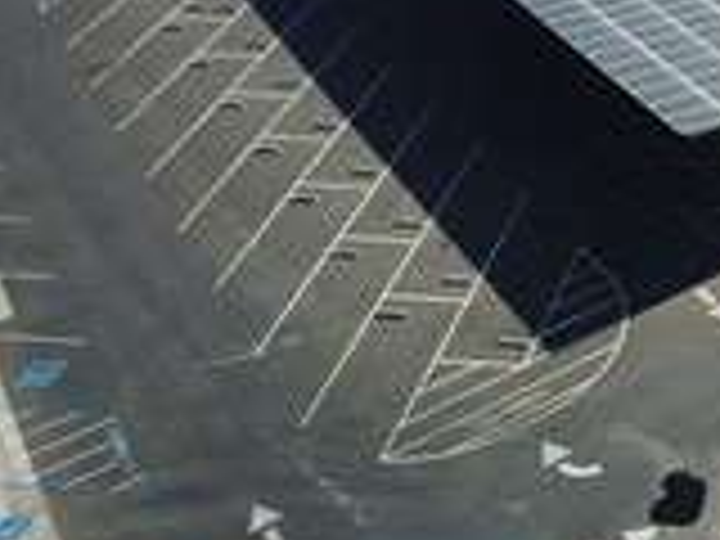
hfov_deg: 26.1
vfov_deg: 22.1
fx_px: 1352
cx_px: 896
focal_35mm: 65
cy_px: 54
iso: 100
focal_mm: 4.73
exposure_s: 1/1443
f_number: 2.2
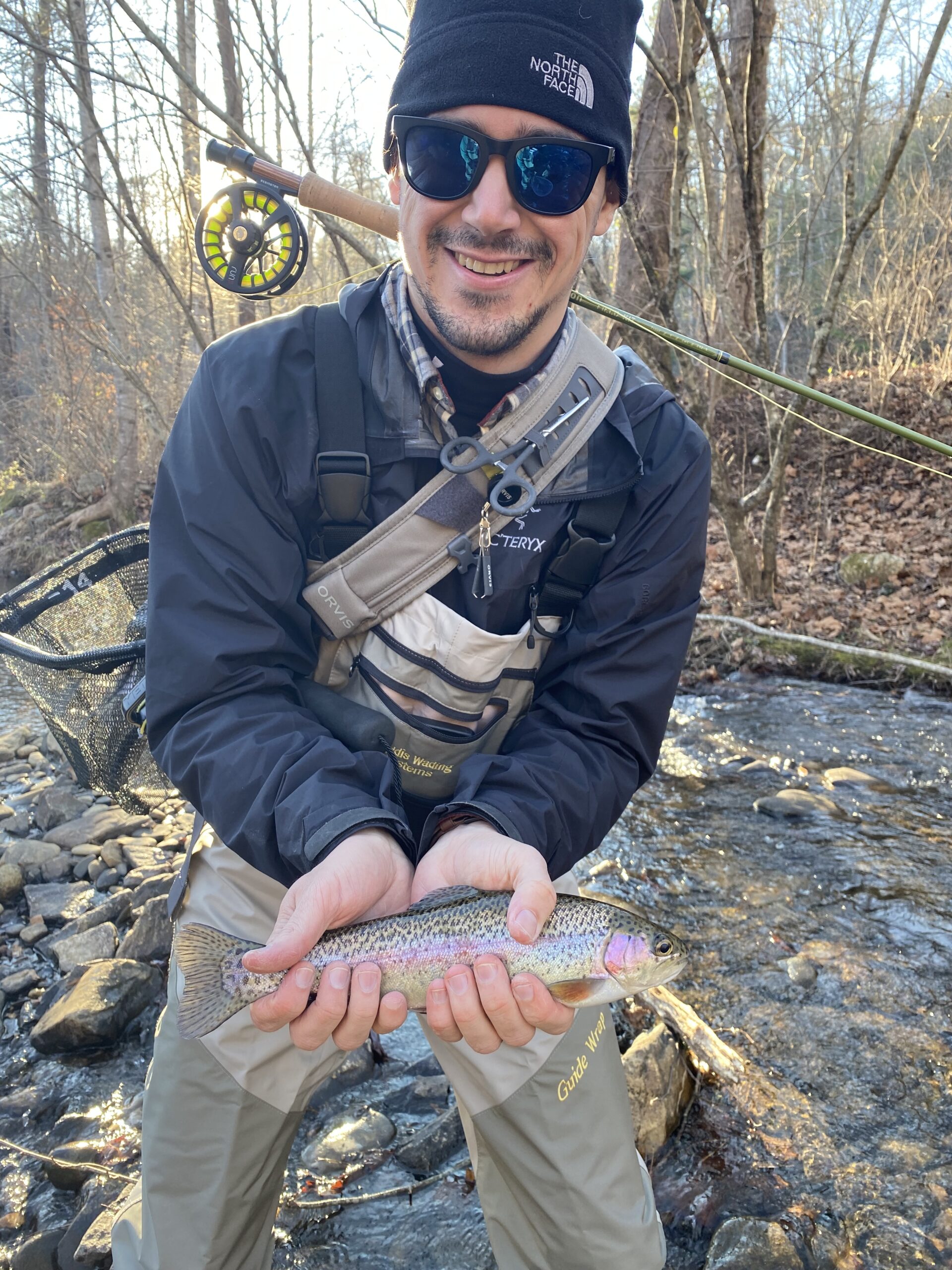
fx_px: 953
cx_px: 476
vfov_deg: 67.3
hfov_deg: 53.1
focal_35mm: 26
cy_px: 635
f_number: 1.8
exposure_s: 1/122
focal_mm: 4.25
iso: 50
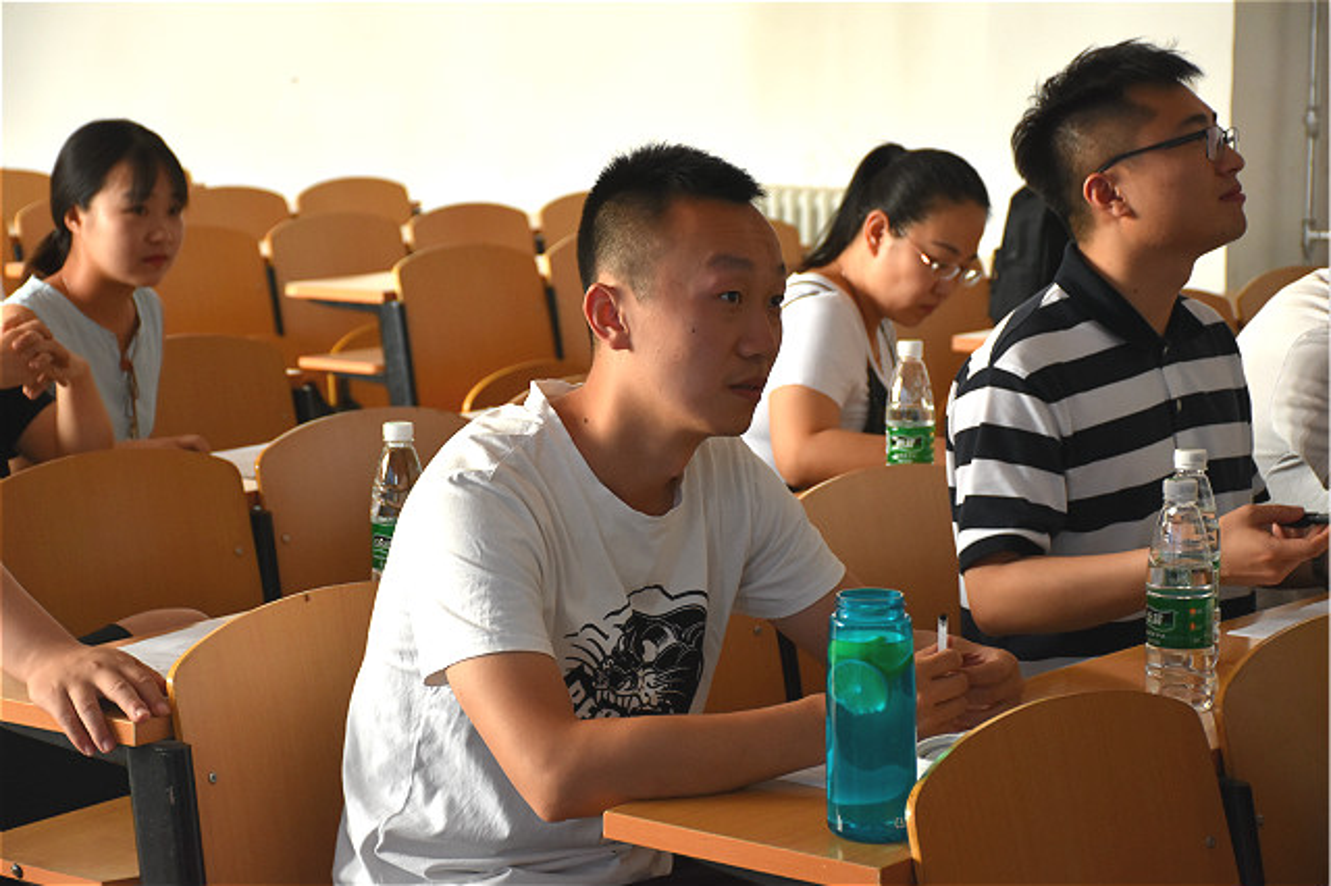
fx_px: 3436
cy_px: 443
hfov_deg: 21.9
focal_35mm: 93
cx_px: 666
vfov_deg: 14.7
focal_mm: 62
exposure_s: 1/60
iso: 1250
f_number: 5
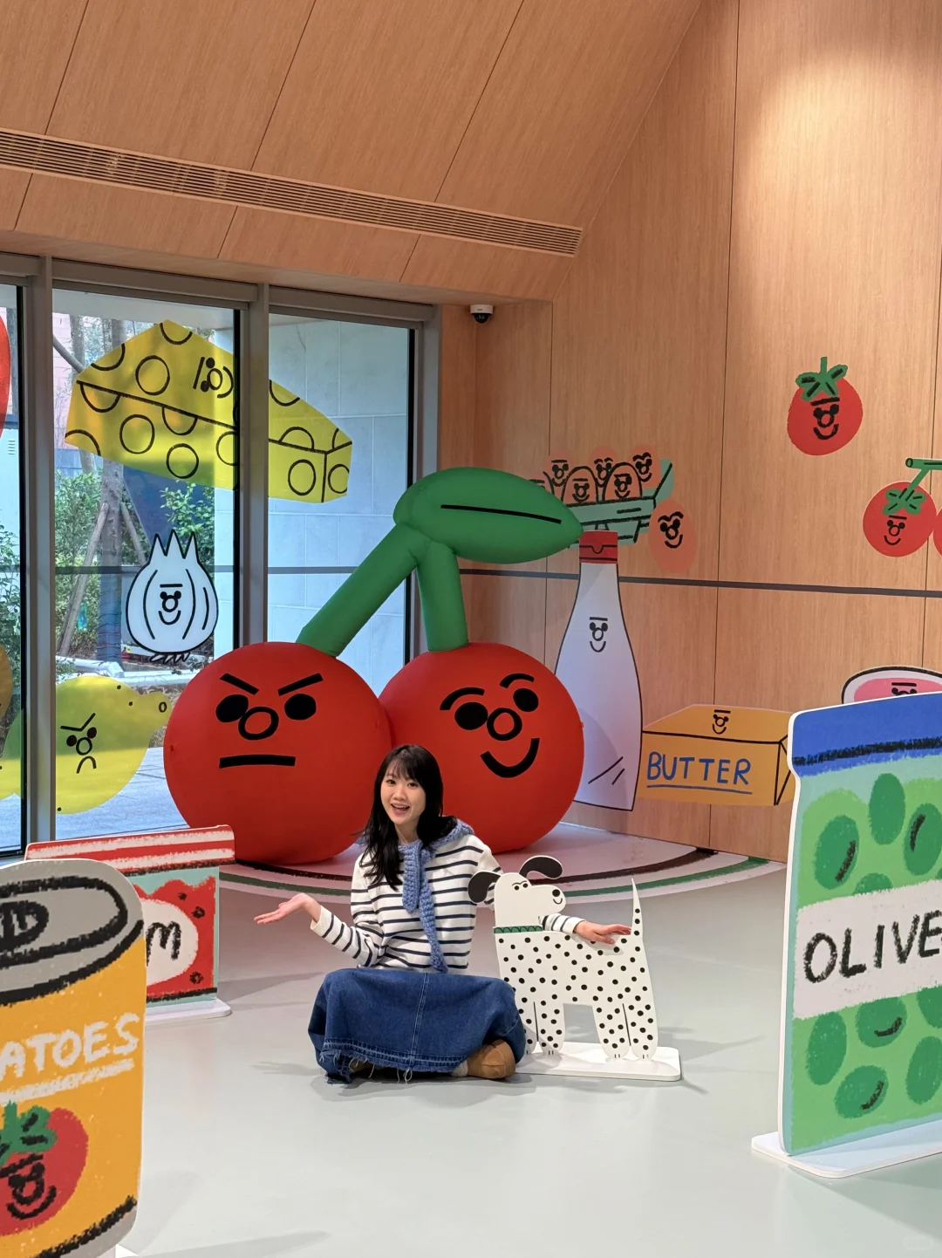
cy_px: 629
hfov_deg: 30.2
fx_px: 1743
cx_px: 471
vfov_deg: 39.7
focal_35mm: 48
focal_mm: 6.76
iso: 160
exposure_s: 1/50
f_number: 1.78
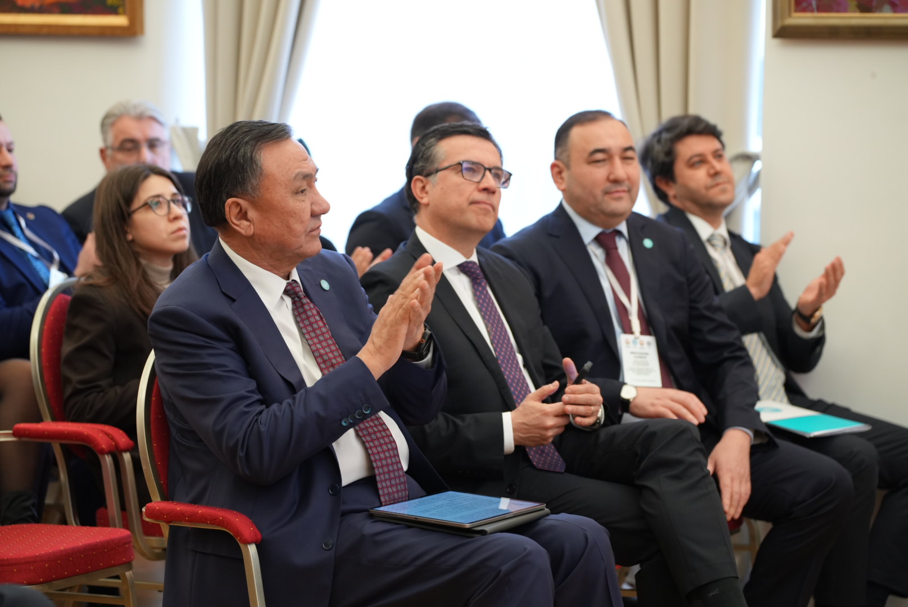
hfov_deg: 21.7
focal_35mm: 94
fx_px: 2373
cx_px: 454
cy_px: 304
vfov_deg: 14.6
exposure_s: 1/160
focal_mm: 94
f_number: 3.2
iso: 1600
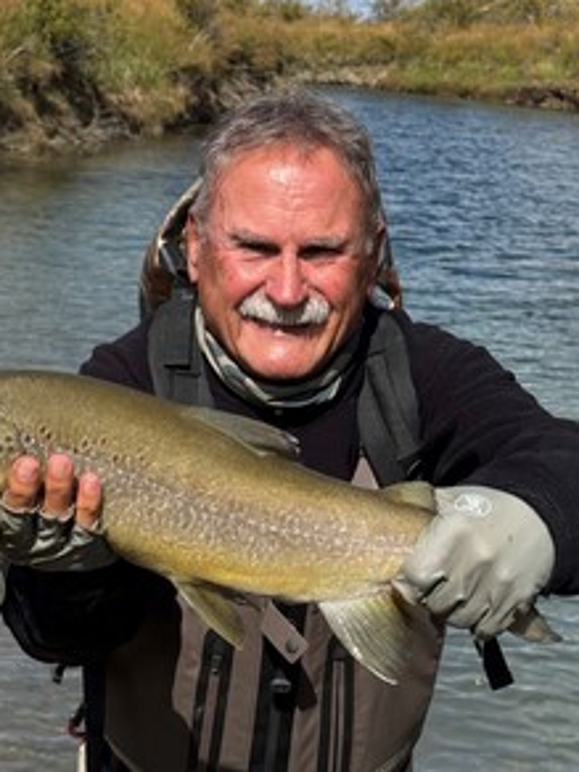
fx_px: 1762
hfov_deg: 18.6
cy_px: 439
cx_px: 212
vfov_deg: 24.7
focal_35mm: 79
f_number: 1.78
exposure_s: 1/6536
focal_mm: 6.76
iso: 64
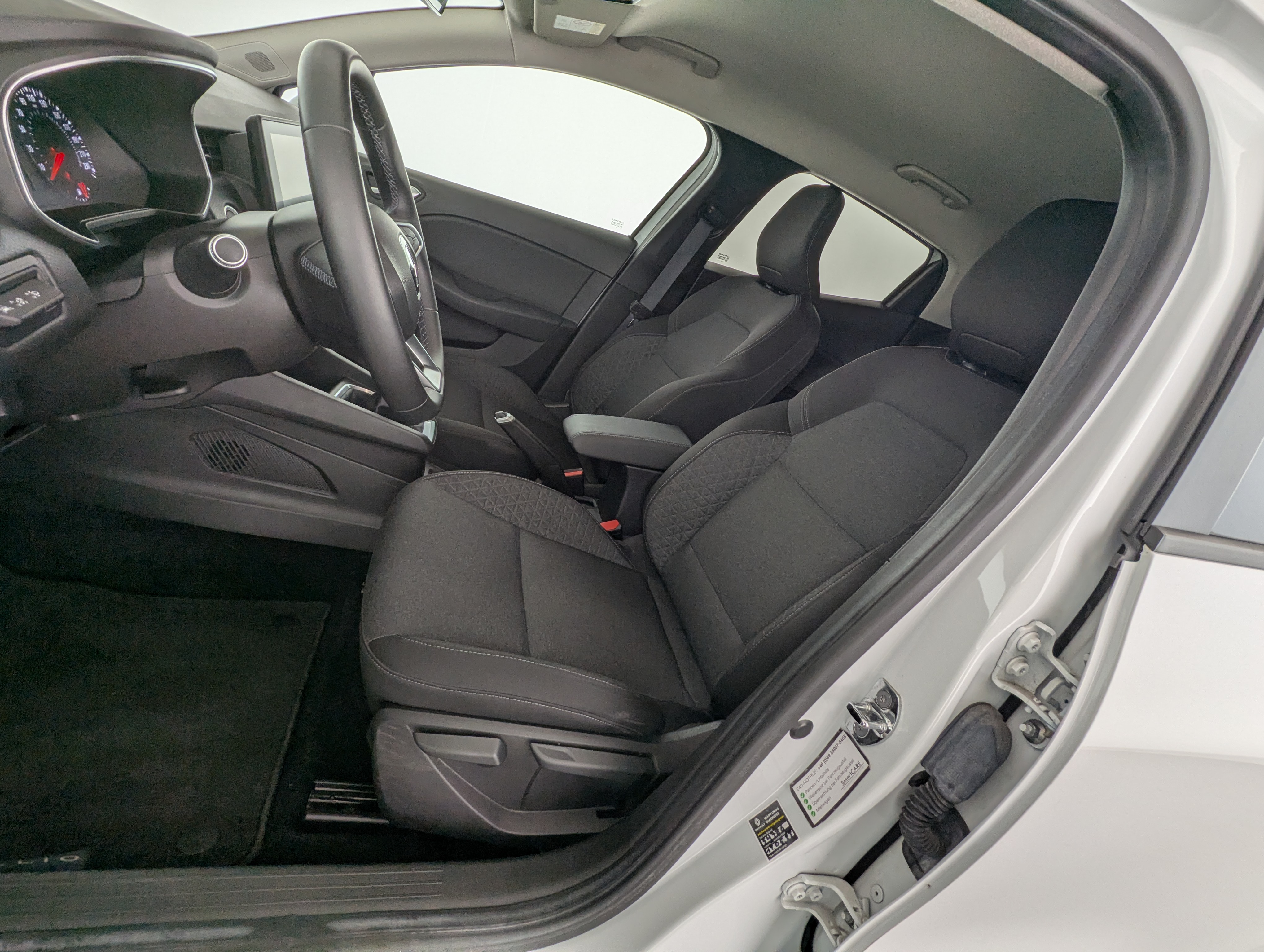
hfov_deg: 94.4
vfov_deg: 78.2
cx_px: 632
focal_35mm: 16
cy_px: 476
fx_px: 585
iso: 50
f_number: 2.2
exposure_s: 1/81.8
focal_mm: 2.35
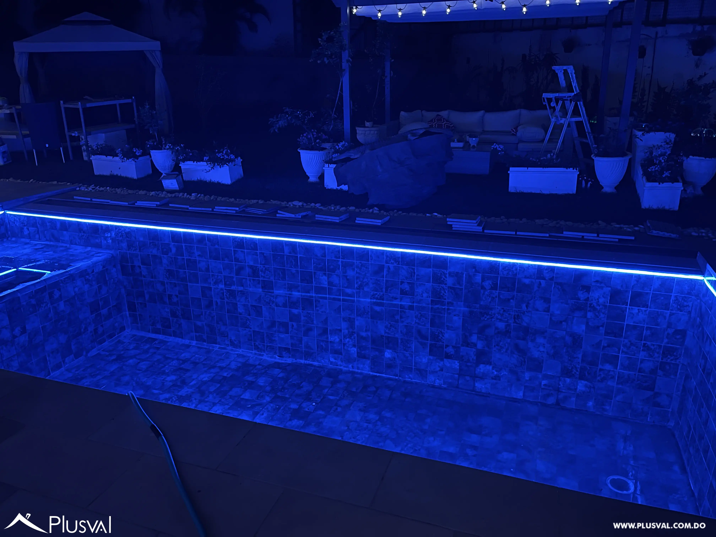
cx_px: 358
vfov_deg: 53.1
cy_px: 268
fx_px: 538
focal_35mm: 26
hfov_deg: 67.3
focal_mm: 5.1
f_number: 1.6
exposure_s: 1/12
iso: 640
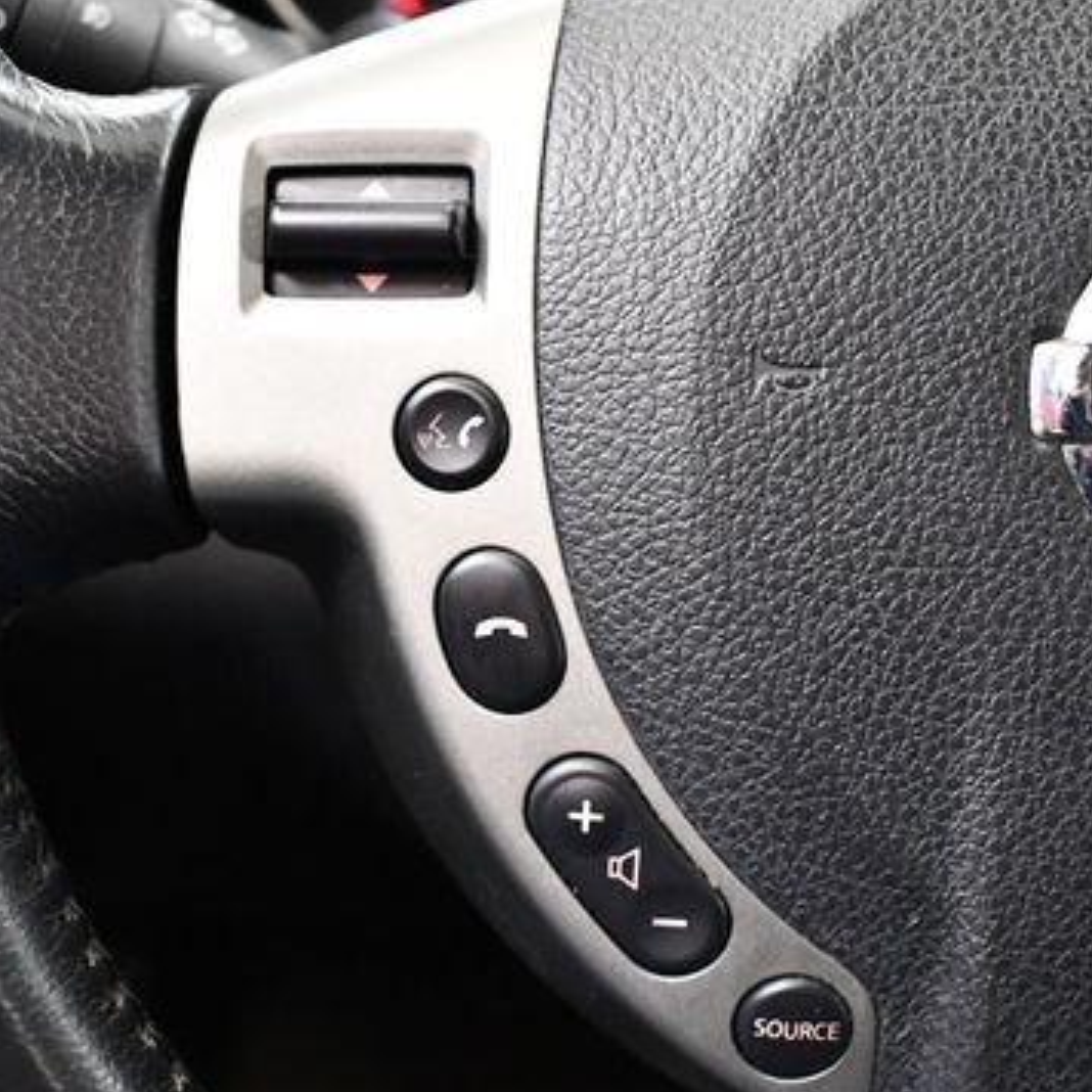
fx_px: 1963
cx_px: 512
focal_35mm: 55
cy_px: 650
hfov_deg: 31.1
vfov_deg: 31.0
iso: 4000
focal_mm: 18
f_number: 3.5
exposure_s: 1/60
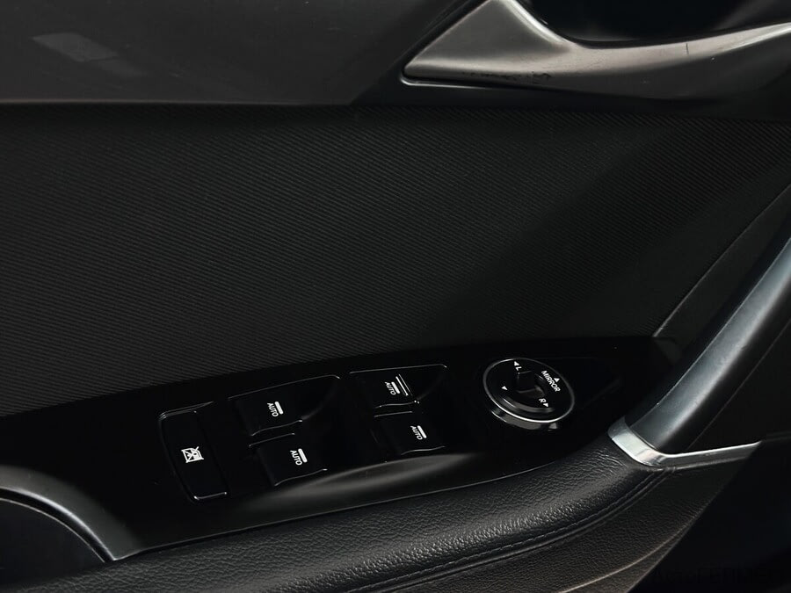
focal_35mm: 48
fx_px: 1097
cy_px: 296
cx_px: 396
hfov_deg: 39.7
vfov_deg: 30.3
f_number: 1.78
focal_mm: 6.86
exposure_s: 1/33
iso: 500
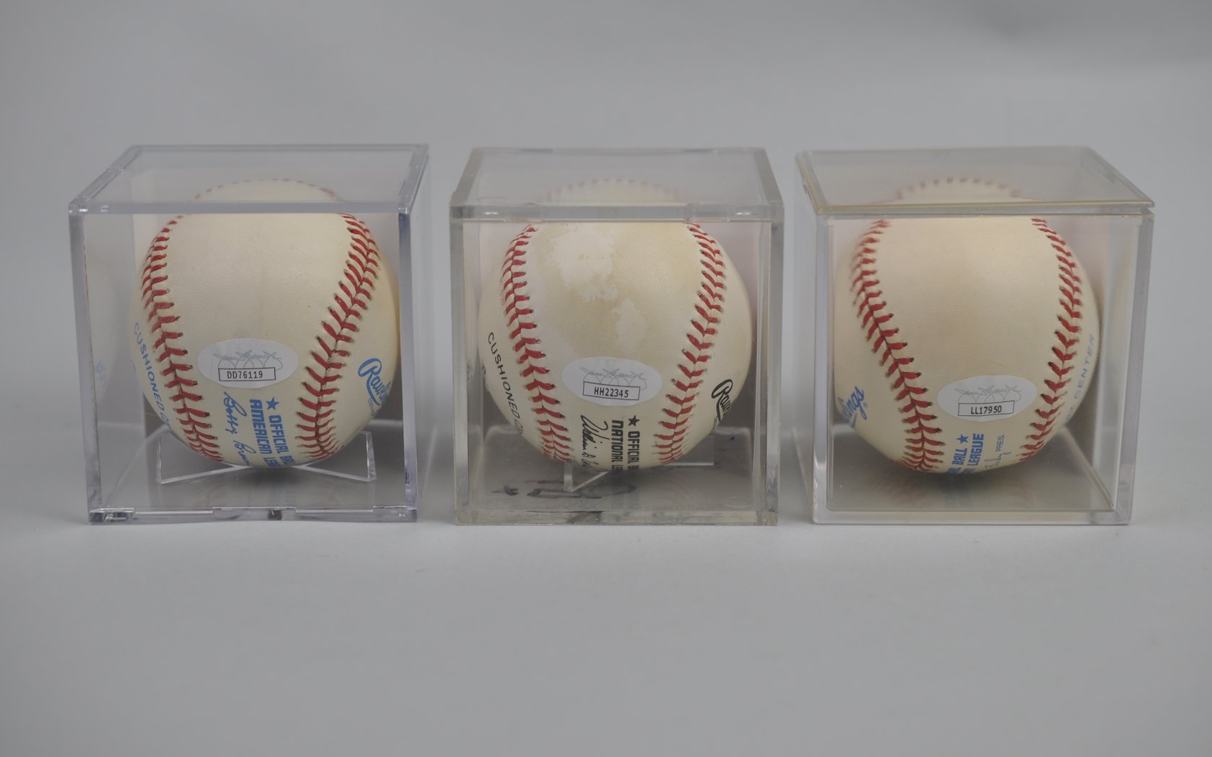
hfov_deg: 33.0
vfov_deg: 20.9
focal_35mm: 62
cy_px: 354
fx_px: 2048
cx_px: 610
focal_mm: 40
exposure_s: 1/100
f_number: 5
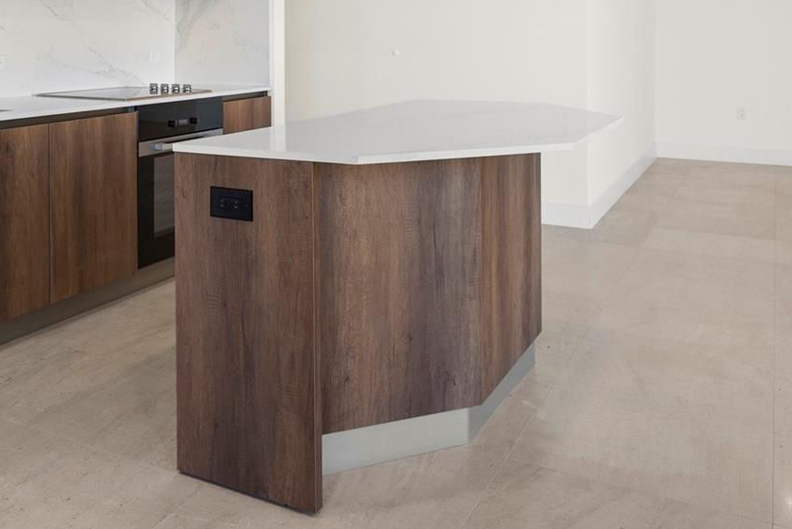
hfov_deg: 45.4
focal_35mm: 40
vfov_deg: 31.8
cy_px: 50
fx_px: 880
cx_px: 133
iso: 400
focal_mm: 21
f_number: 8
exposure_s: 1/13
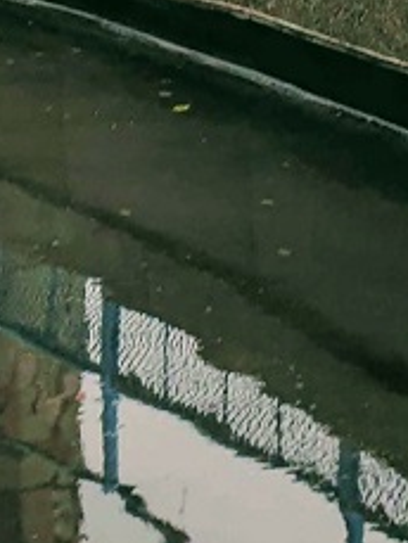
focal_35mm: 121
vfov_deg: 15.0
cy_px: -301
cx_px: -195
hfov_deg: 11.8
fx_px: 1900
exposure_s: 1/120
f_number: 2.4
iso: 64
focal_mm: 4.3
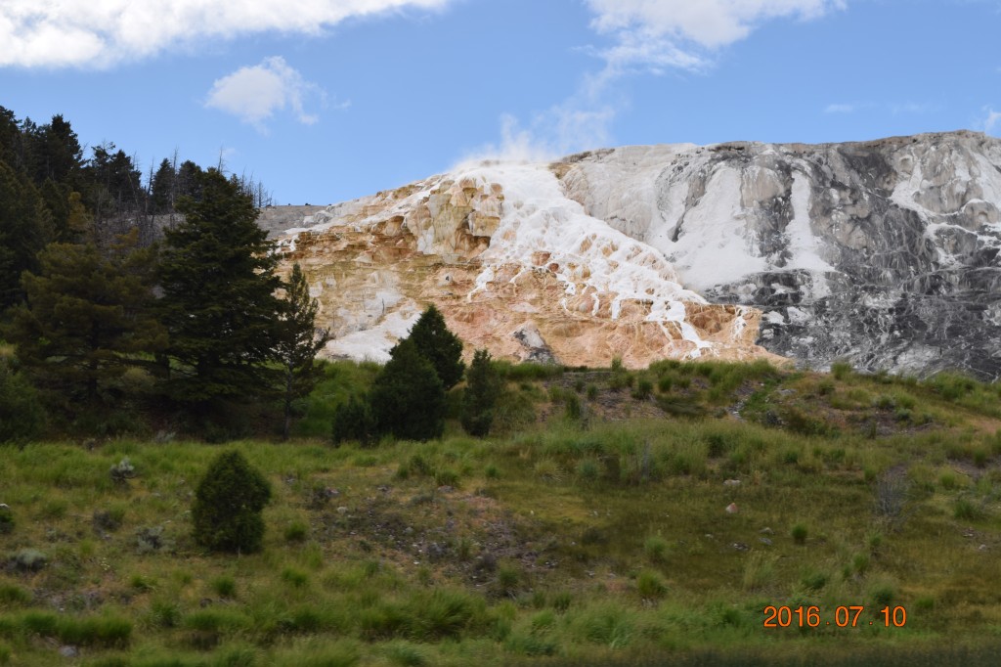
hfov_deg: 29.9
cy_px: 334
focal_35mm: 68
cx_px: 500
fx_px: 1876
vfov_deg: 20.1
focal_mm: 45
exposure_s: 1/200
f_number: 10
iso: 100
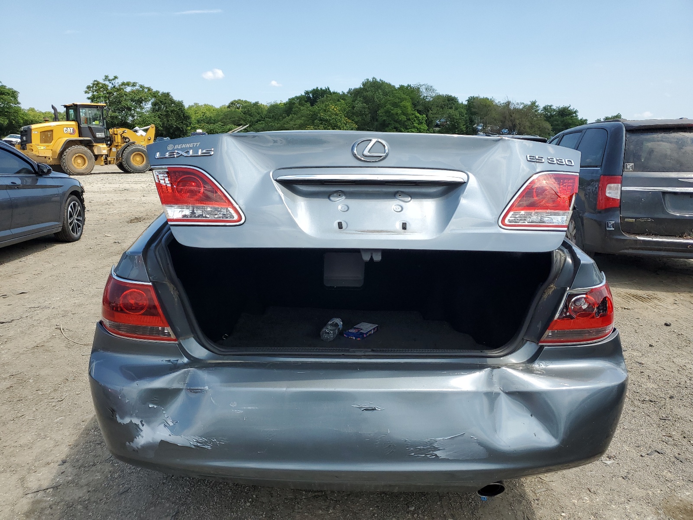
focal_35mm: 26
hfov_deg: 67.3
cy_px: 260
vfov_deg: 53.1
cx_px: 346
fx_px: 521
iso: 50
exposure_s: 1/2500
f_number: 1.5
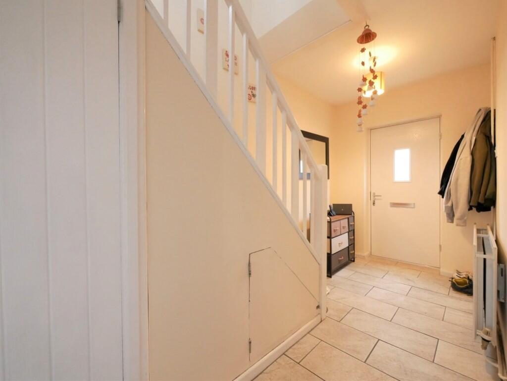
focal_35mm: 14
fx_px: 205
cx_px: 254
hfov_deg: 102.0
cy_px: 190
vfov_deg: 85.7
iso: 2500
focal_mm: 7
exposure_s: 1/60
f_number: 4
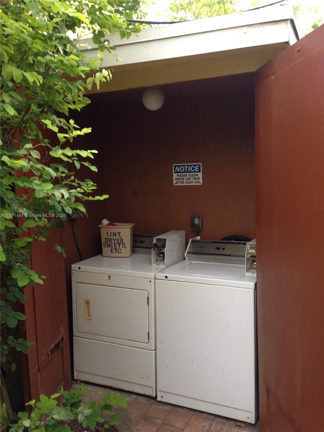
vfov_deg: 55.4
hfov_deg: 42.9
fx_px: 412
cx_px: 162
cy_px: 216
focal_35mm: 33
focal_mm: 4.12
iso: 64
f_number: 2.4
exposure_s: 1/20
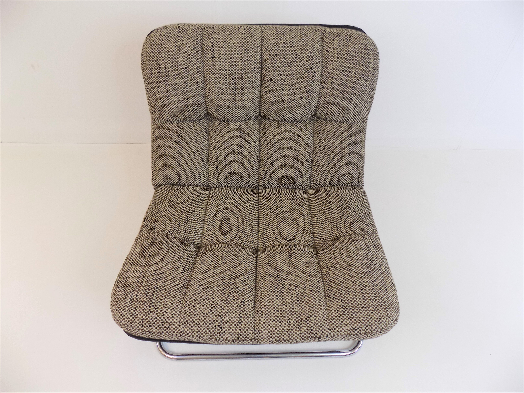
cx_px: 262
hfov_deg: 73.9
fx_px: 348
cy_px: 196
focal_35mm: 23
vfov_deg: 58.9
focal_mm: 4
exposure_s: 1/40
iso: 80
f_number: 3.1
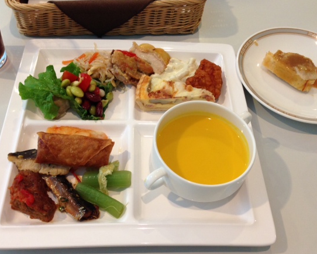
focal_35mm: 38
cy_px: 133
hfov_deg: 47.9
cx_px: 157
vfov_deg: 39.2
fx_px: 357
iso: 100
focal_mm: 4.12
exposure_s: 1/20
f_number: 2.4
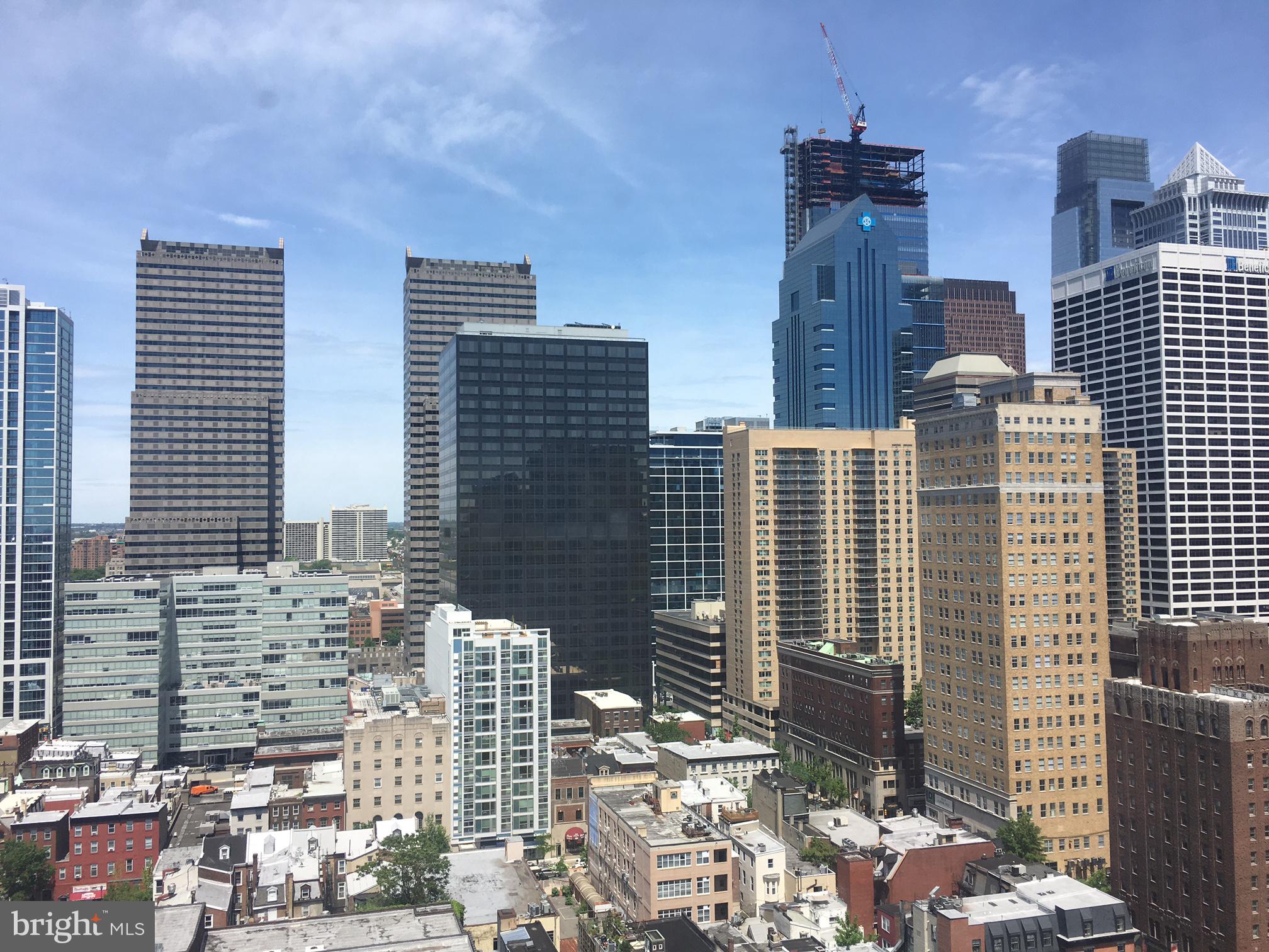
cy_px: 476
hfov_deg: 61.7
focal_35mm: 29
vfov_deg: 48.2
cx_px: 634
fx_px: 1063
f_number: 2.2
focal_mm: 4.15
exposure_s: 1/712
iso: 25
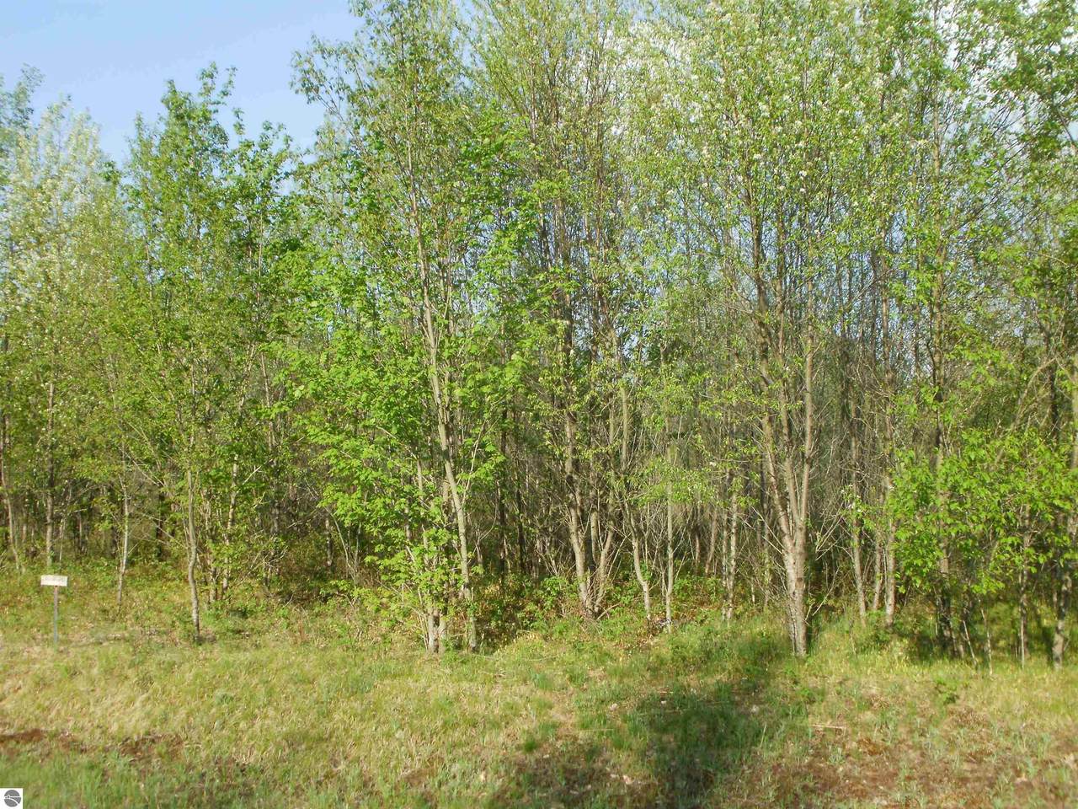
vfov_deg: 39.7
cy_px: 404
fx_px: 1121
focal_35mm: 36
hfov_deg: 51.4
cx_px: 539
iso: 100
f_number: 5.6
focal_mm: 6.3
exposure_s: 1/200
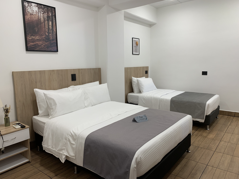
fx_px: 180
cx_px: 120
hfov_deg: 67.3
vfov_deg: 53.1
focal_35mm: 26
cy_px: 90
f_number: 1.8
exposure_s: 1/120
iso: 80
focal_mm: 4.25
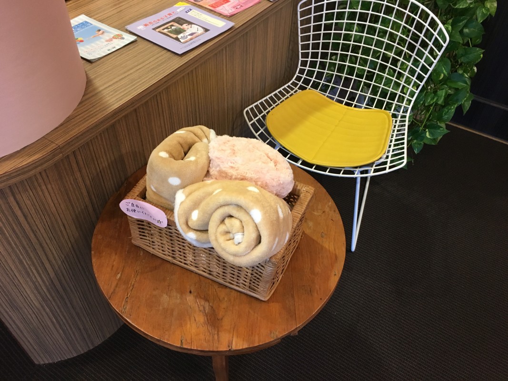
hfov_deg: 61.7
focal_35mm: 29
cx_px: 254
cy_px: 190
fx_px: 426
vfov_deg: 48.2
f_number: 2.2
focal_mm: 4.15
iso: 125
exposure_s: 1/30
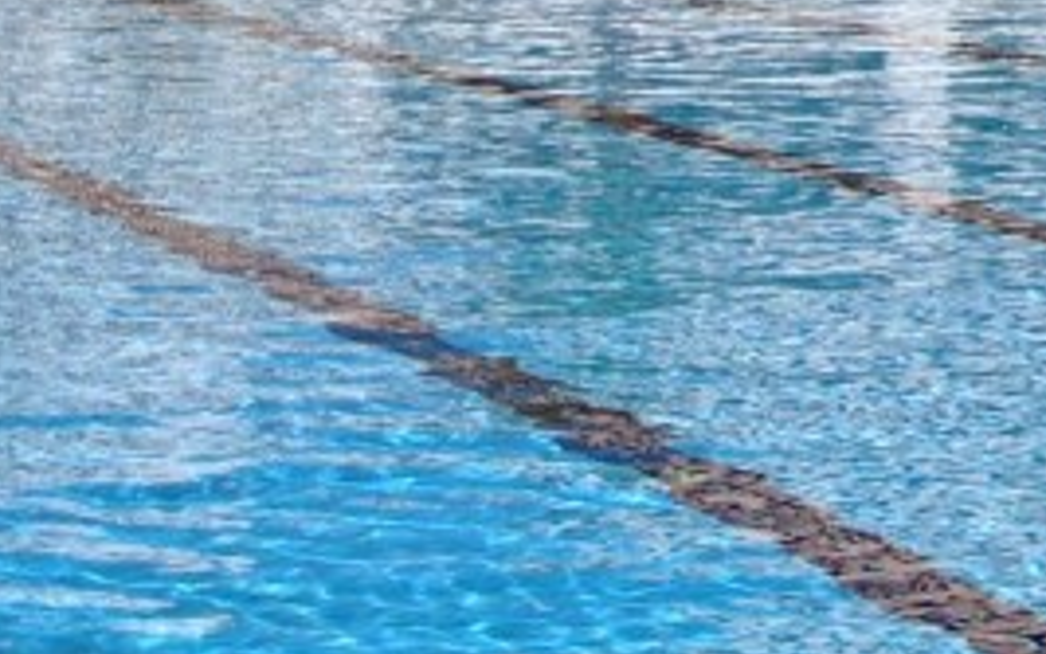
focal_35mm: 158
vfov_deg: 8.0
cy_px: -529
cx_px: 2039
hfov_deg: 11.9
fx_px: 4505
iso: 100
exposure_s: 1/320
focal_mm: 24
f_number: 9
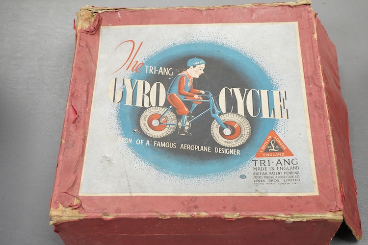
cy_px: 120
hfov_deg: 36.9
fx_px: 552
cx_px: 198
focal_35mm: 54
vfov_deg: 25.1
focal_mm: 30
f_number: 7.1
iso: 1250
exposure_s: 1/125
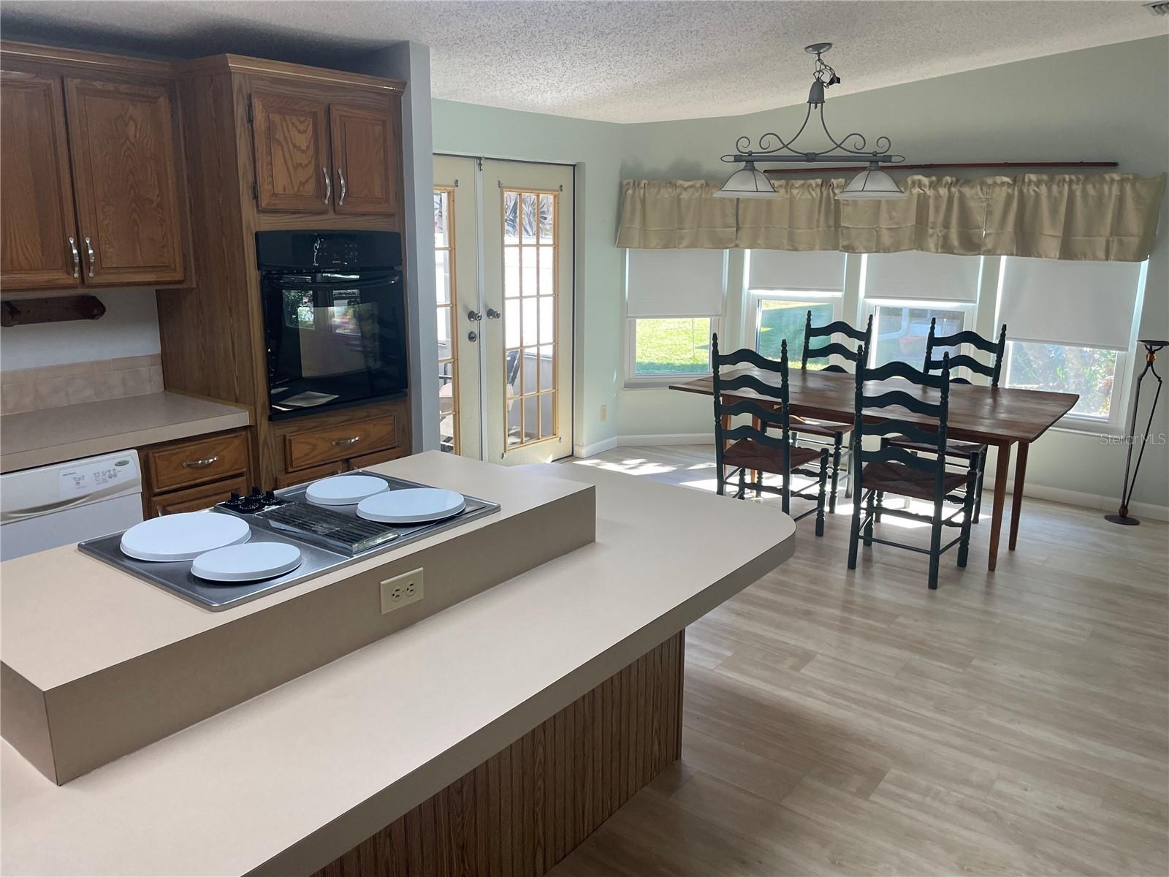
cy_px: 438
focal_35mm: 26
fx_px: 878
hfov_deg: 67.3
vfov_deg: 53.1
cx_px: 584
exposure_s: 1/120
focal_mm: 4.2
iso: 80
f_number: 1.6
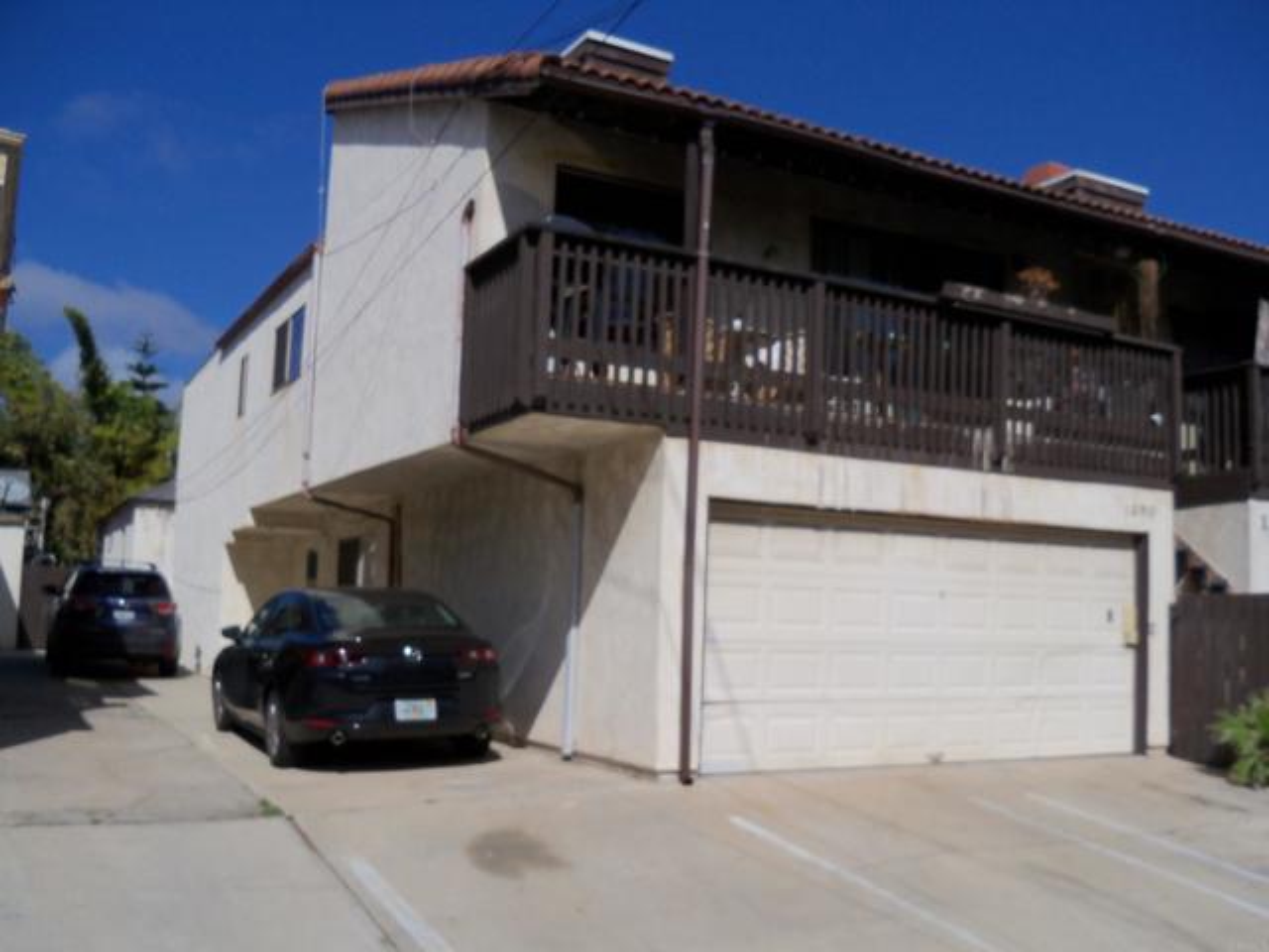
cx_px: 634
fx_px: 1283
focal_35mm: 35
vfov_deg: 40.7
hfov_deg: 52.6
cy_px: 476
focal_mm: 6.2
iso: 80
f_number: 6.2
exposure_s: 1/640
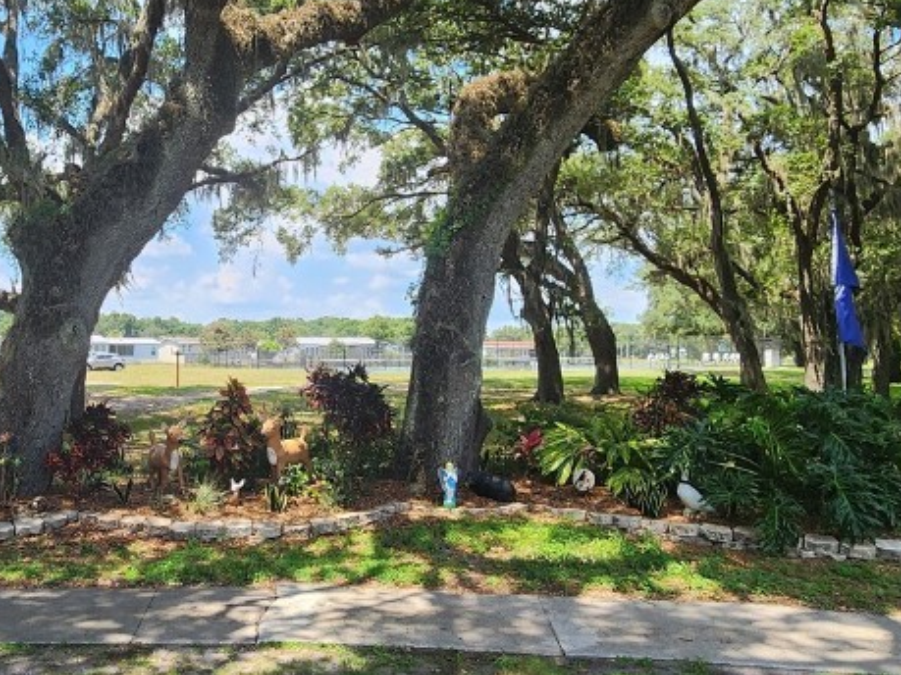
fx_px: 755
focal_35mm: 29
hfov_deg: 60.3
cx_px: 306
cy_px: 277
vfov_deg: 48.0
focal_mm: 2.2
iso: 50
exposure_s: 1/571
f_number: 2.2
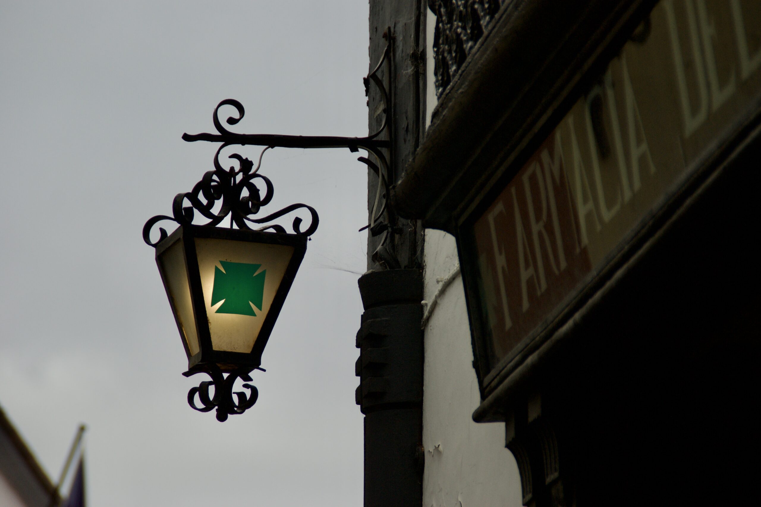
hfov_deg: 9.2
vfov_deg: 6.1
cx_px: 380
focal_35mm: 225
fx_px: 4754
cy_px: 254
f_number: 6.3
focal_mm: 150
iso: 125
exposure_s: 1/250
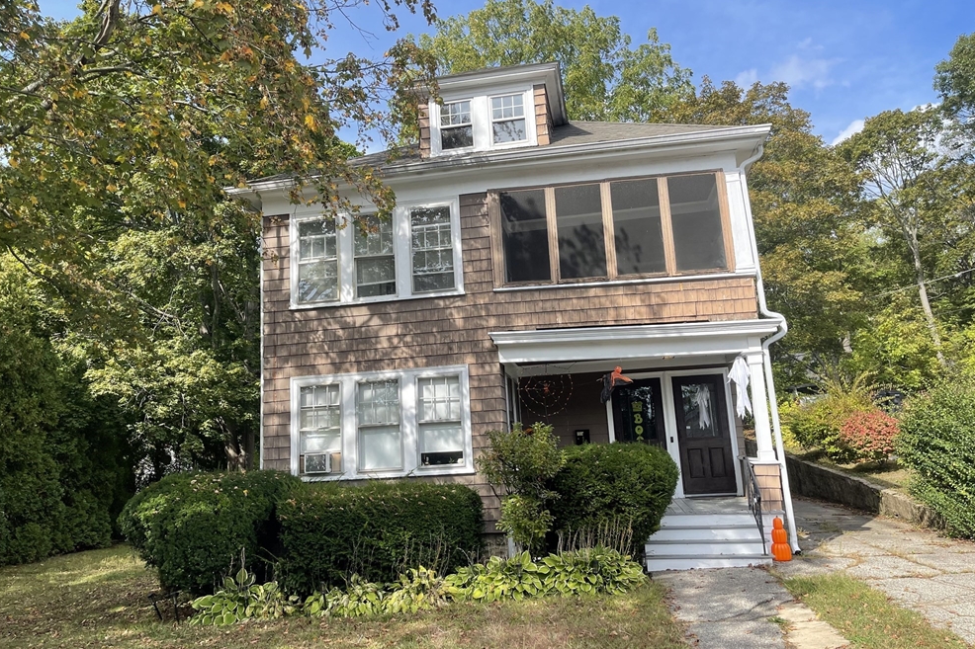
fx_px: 731
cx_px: 472
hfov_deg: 67.4
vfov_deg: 47.9
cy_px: 310
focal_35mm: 27
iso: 32
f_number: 1.6
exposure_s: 1/1642
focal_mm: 5.1
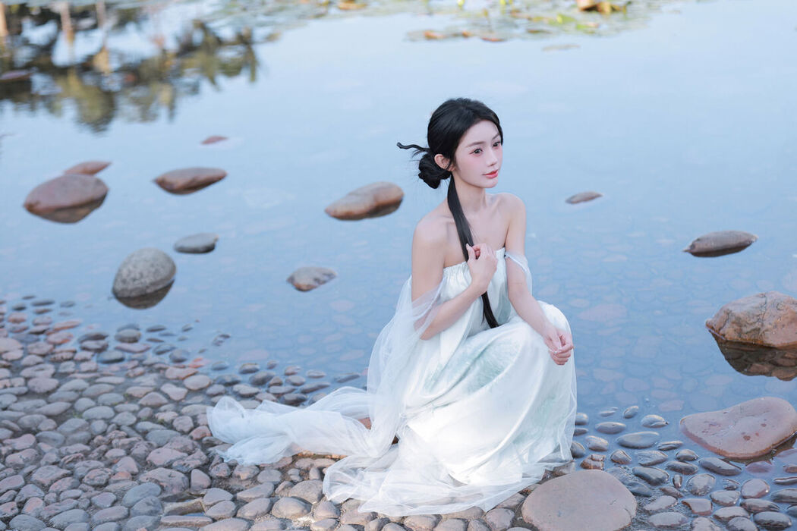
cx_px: 398
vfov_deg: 19.5
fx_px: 1550
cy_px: 266
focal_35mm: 70
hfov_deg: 28.8
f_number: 2.8
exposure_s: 1/1600
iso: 640
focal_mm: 70
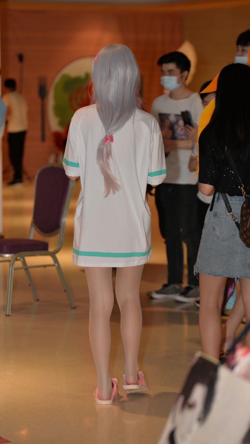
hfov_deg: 9.9
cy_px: 222
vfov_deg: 17.6
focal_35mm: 122
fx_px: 1438
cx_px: 120
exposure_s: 1/100
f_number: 4
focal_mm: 116
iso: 400
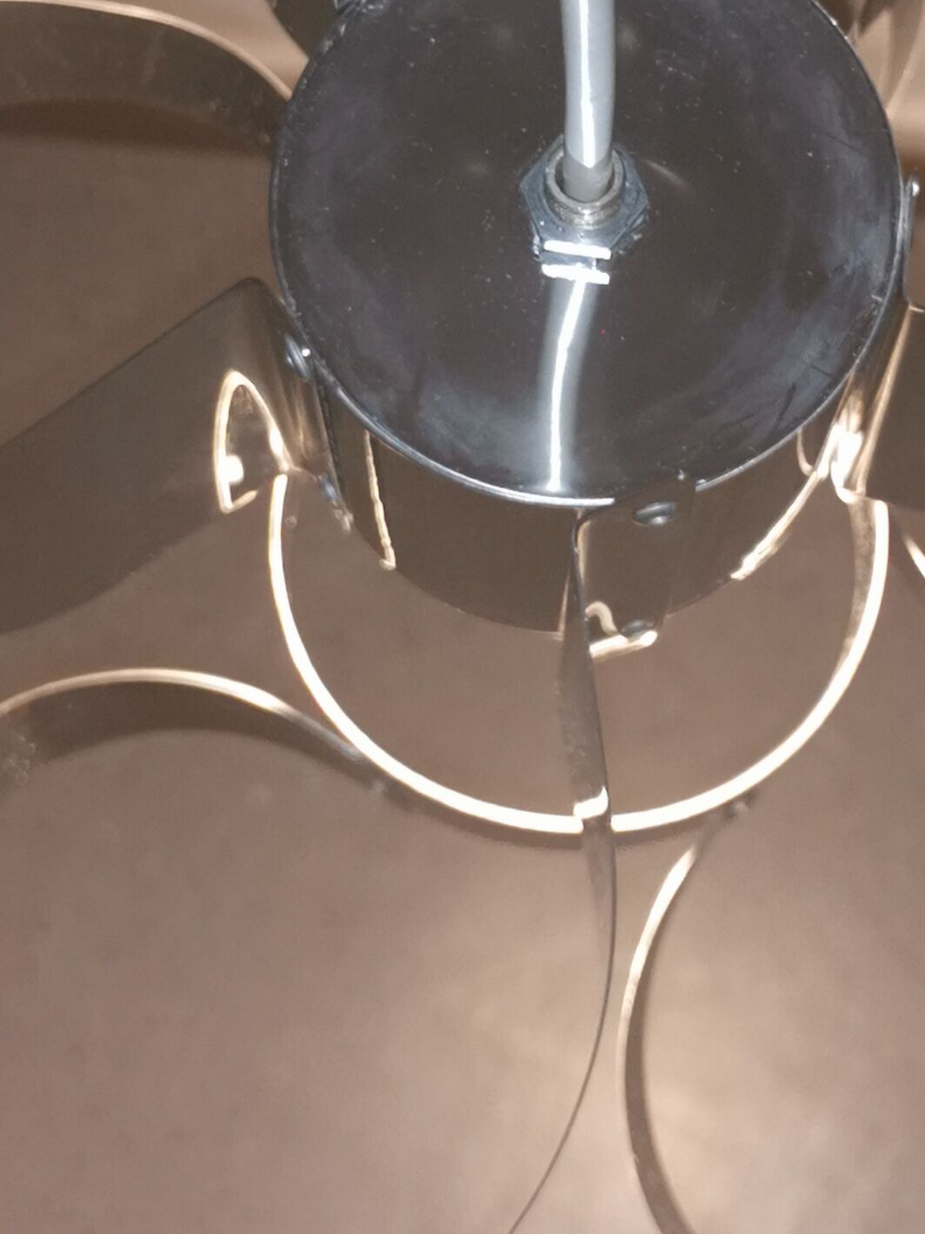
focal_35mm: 90
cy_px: 135
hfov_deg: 16.4
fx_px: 3207
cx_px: 591
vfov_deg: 21.3
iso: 160
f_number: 1.8
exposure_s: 1/100
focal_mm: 5.58
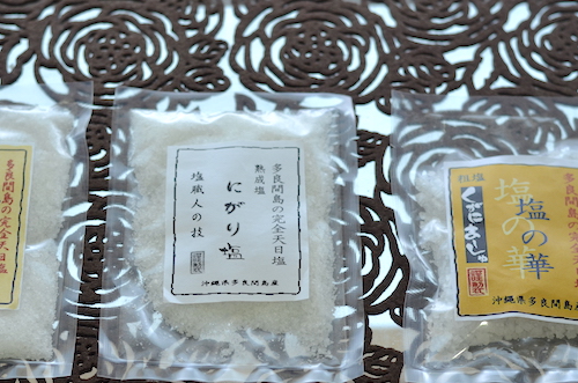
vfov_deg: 12.6
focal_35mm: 108
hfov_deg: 18.9
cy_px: 264
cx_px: 210
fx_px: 1730
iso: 400
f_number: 3.5
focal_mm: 50
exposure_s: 1/200
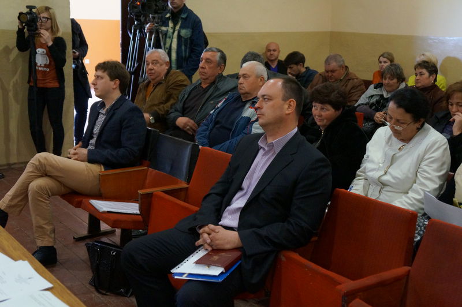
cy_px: 154
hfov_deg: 42.4
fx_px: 596
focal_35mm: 46
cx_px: 231
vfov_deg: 28.9
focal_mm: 31
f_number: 4
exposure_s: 1/25
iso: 3200
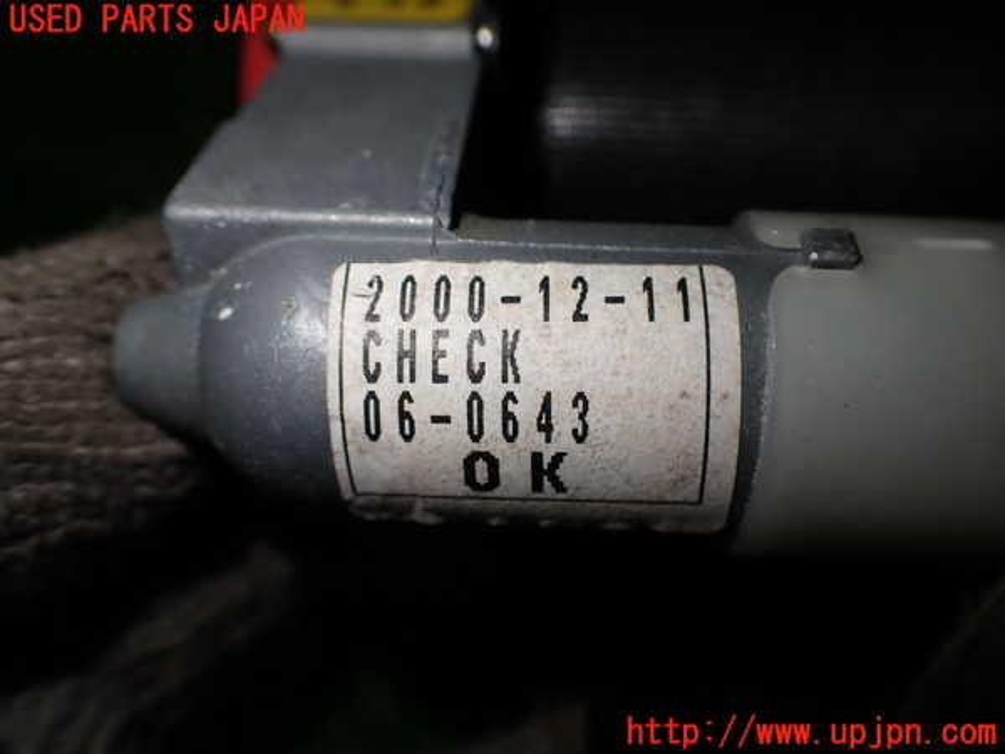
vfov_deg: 46.8
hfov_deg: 60.0
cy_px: 377
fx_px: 871
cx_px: 502
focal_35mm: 30
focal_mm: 5.4
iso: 100
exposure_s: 1/160
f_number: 2.3
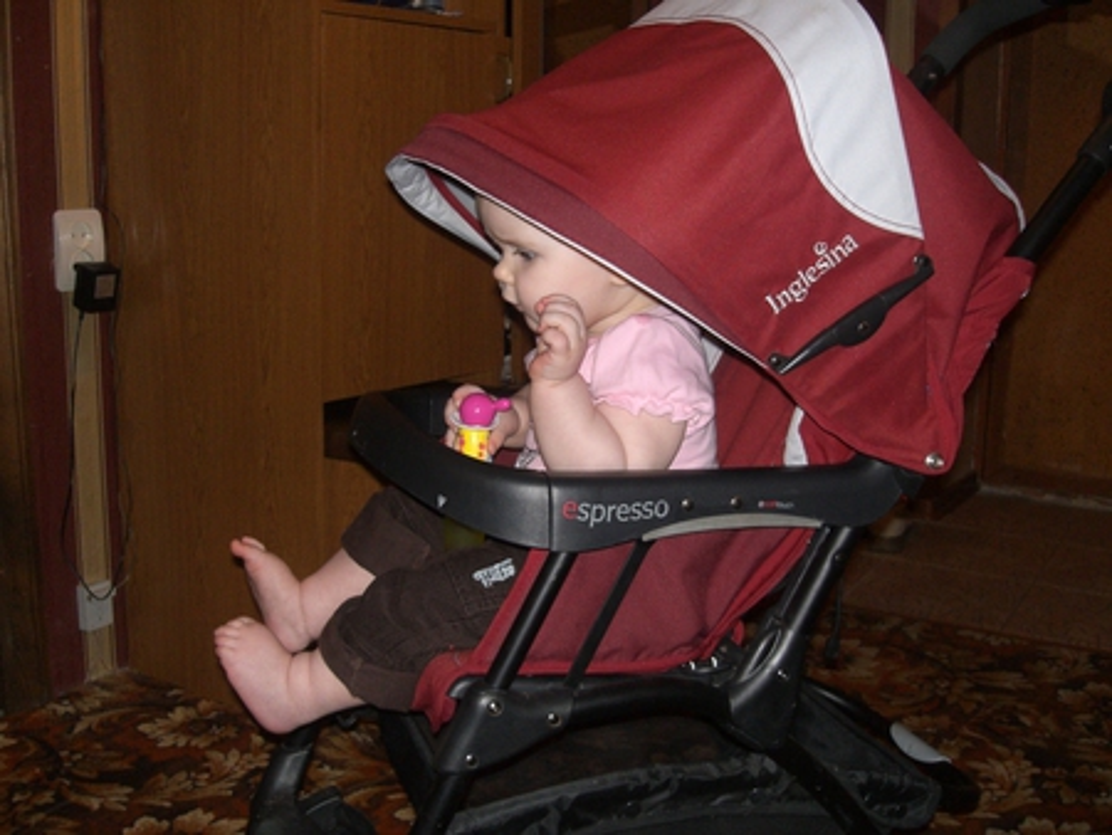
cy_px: 418
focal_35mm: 38
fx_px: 1221
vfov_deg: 37.8
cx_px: 556
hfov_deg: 49.0
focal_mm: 6.3
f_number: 3.1
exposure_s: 1/60
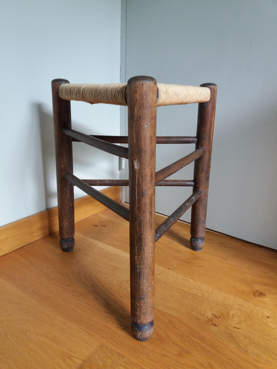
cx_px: 138
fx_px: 299
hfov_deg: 49.7
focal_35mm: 28
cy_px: 184
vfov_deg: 63.4
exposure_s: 1/17
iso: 160
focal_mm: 3.7
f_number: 1.9
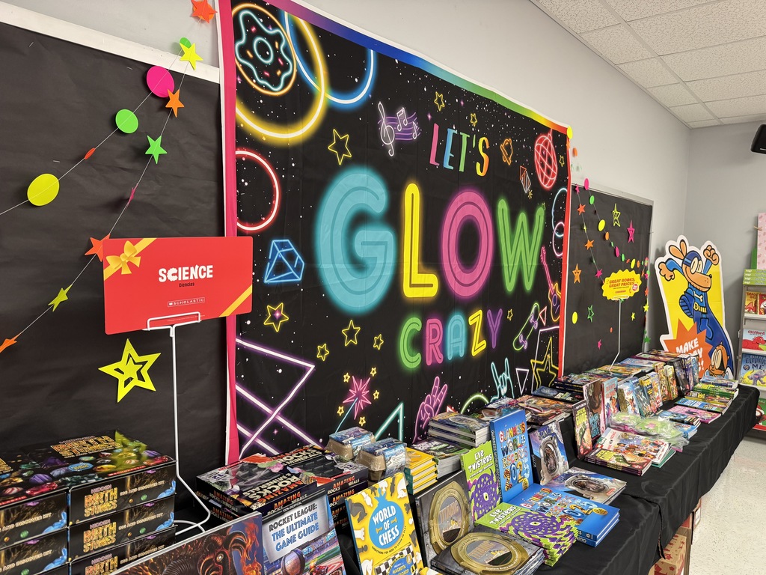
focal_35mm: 24
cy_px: 288
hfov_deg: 71.6
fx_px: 531
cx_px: 383
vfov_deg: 56.8
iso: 160
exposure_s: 1/60
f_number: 1.78
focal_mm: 6.76
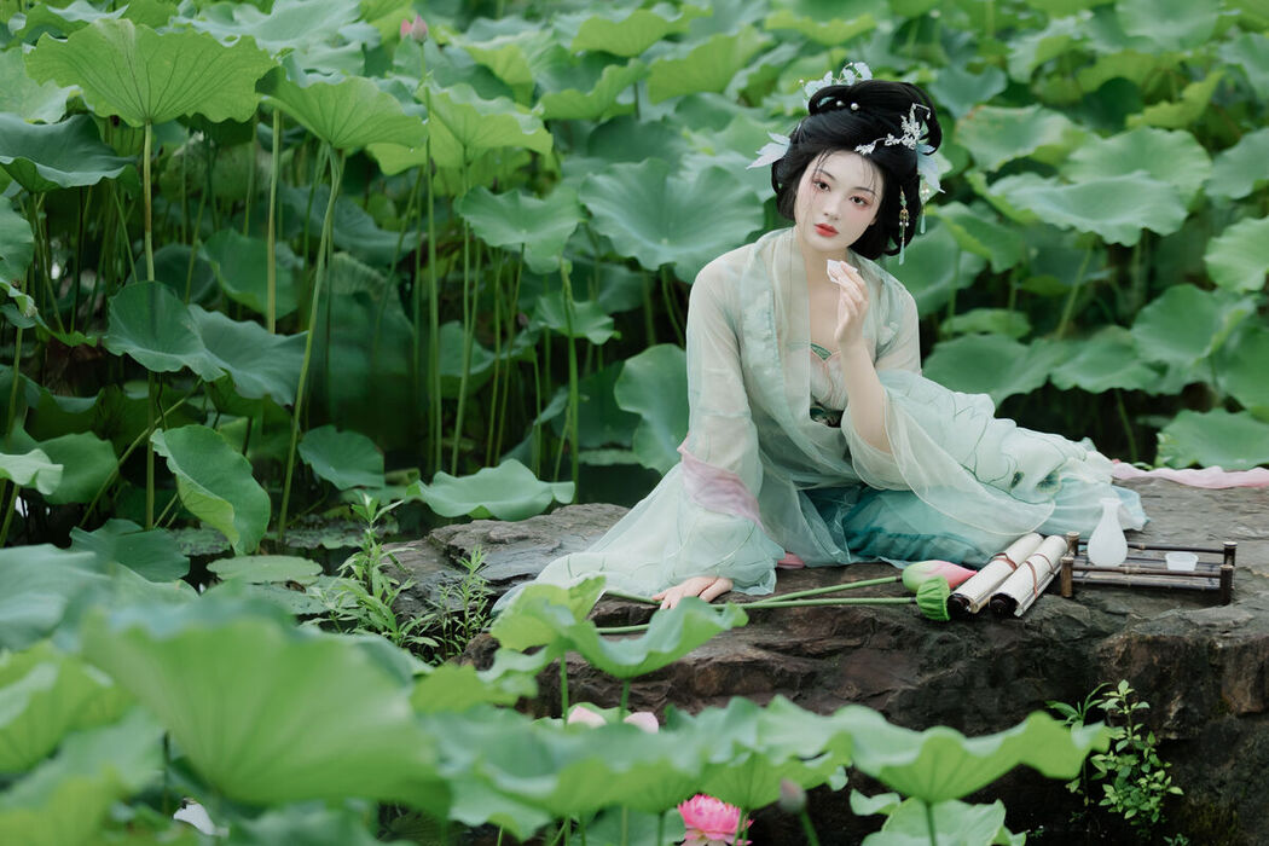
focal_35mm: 107
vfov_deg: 12.8
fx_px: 3771
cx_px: 634
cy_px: 423
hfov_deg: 19.1
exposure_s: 1/640
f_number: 2.8
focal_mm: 108
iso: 100
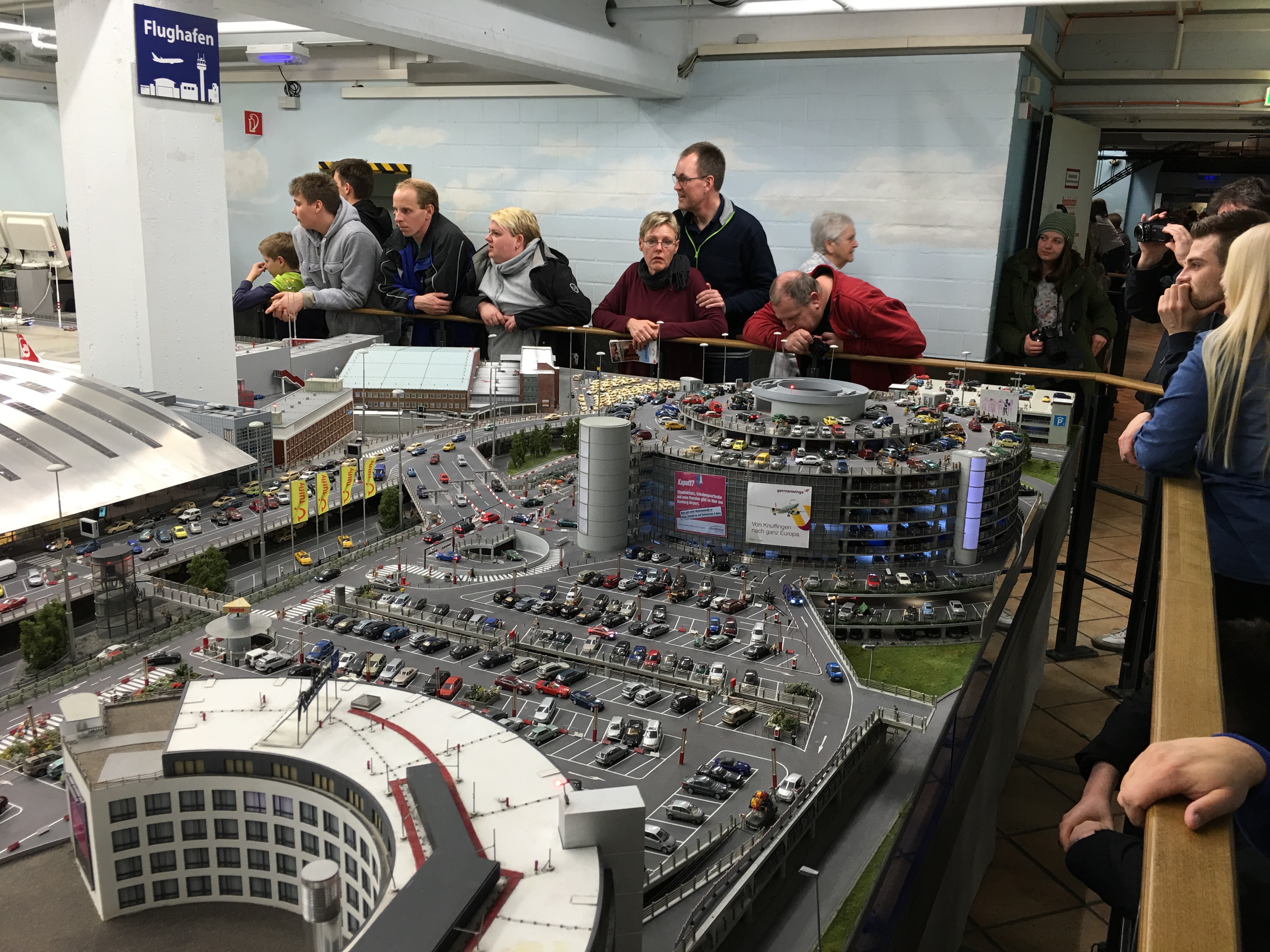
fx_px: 1064
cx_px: 635
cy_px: 476
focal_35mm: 29
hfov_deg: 61.7
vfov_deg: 48.2
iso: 32
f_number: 2.2
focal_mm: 4.15
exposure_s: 1/17
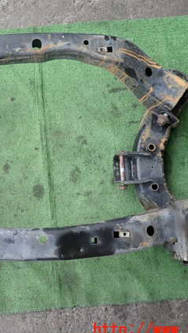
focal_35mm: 38
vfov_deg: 52.8
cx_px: 36
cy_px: 166
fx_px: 337
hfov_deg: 30.4
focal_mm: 4.5
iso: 100
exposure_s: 1/160
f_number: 2
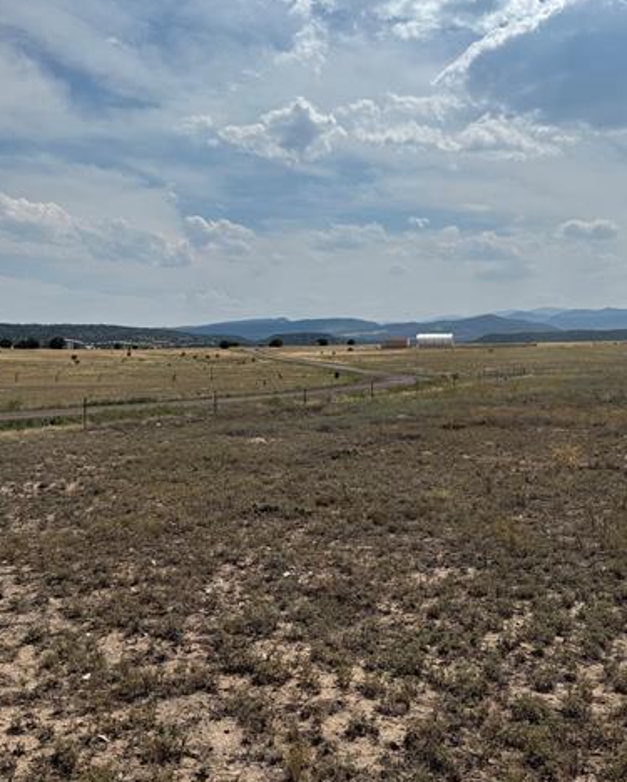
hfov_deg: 45.6
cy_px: 388
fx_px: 742
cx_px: 256
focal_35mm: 32
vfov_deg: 55.6
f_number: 1.78
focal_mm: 6.76
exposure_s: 1/12346
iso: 80
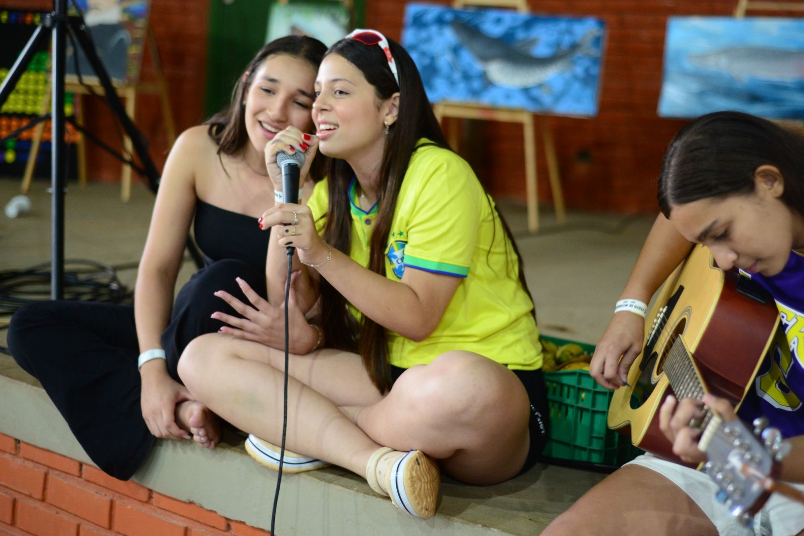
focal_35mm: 59
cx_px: 416
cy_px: 230
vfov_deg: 23.0
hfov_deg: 33.9
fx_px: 1318
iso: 2500
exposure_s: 1/160
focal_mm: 50
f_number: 2.2
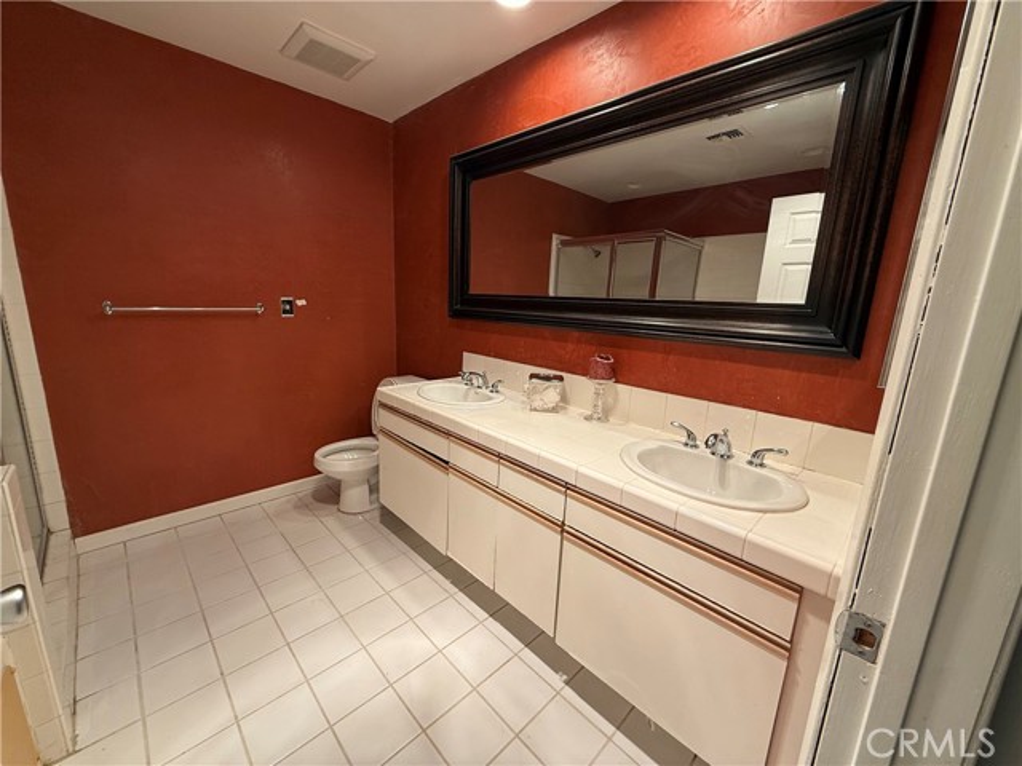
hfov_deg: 102.1
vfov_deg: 85.7
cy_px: 383
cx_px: 511
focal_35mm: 14
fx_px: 413
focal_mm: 2.22
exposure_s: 1/120
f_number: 2.2
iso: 125
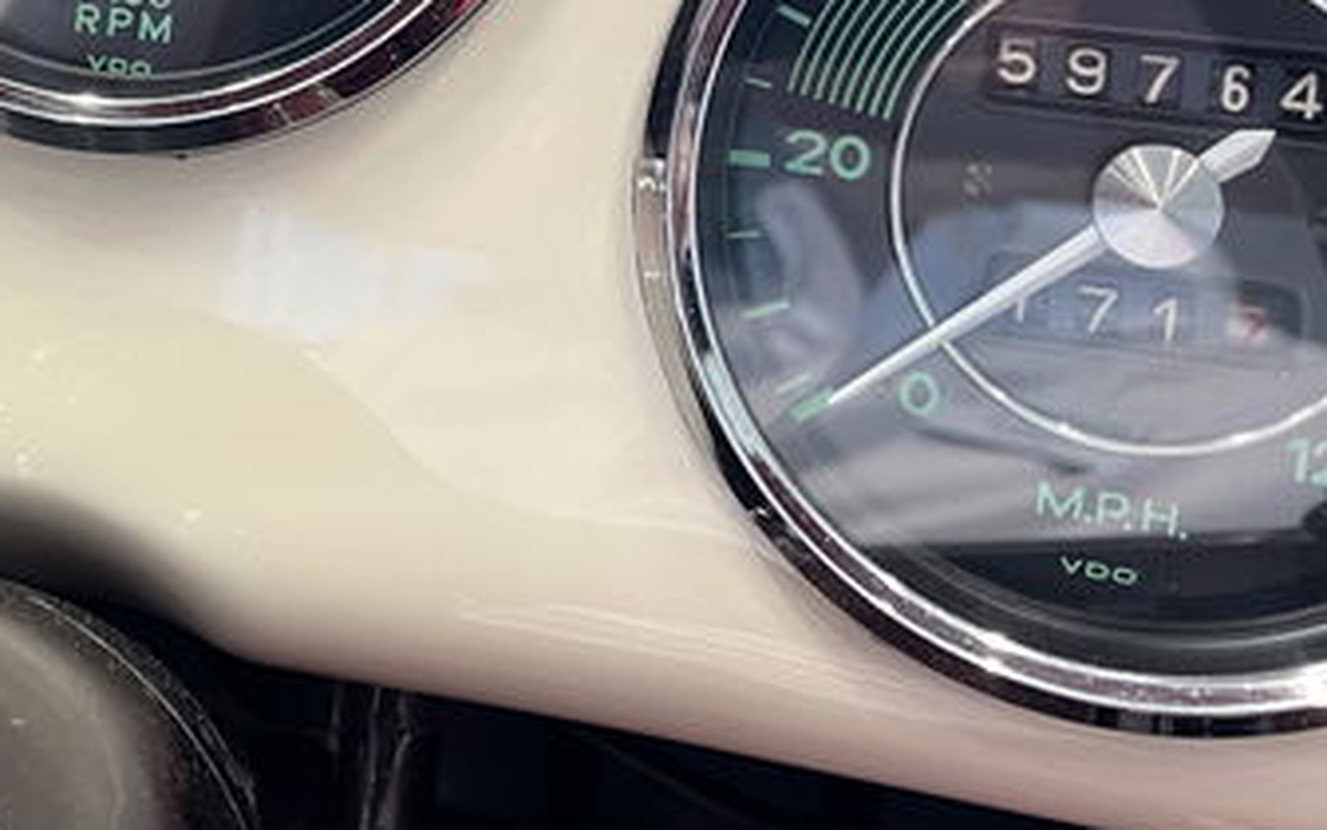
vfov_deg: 20.0
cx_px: 201
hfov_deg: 31.3
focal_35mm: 63
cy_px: -8
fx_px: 2278
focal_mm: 5.1
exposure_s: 1/60
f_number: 1.6
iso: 100
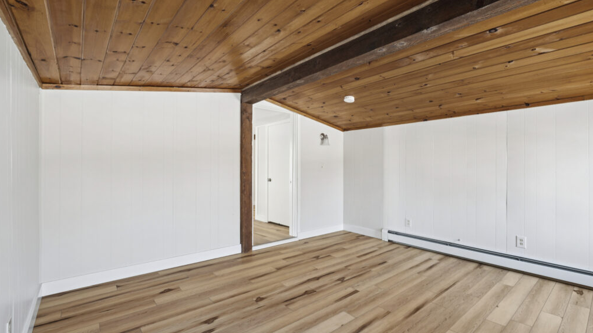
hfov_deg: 95.9
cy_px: 171
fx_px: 267
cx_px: 298
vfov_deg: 63.9
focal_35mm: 17
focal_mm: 16
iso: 100
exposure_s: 1.3
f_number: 9
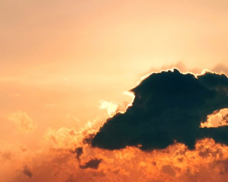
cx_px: -14
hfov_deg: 13.8
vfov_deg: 11.2
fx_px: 924
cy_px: 165
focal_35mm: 137
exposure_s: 1/11364
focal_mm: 5.56
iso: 50
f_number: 1.6
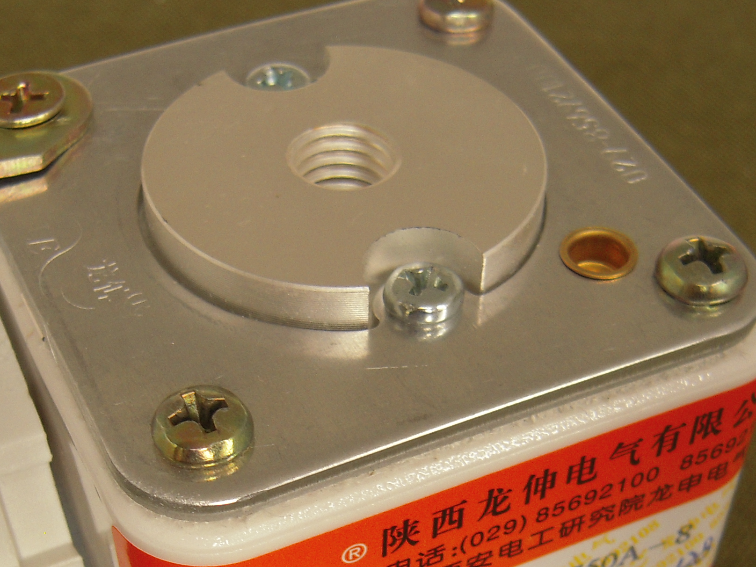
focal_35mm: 70
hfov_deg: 27.8
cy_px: 540
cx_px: 351
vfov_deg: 20.5
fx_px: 1529
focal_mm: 5.6
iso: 100
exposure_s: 1/100
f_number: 2.8
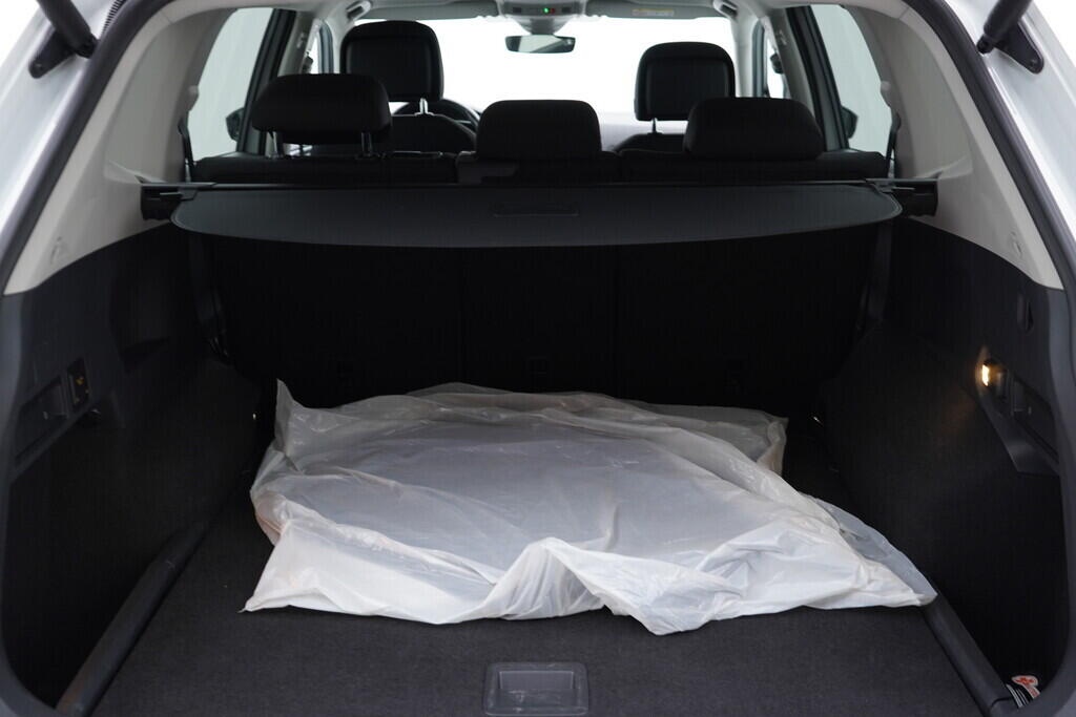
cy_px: 358
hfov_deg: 53.1
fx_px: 1076
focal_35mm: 36
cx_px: 538
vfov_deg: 36.9
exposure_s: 1/40
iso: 250
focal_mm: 24
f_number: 2.8
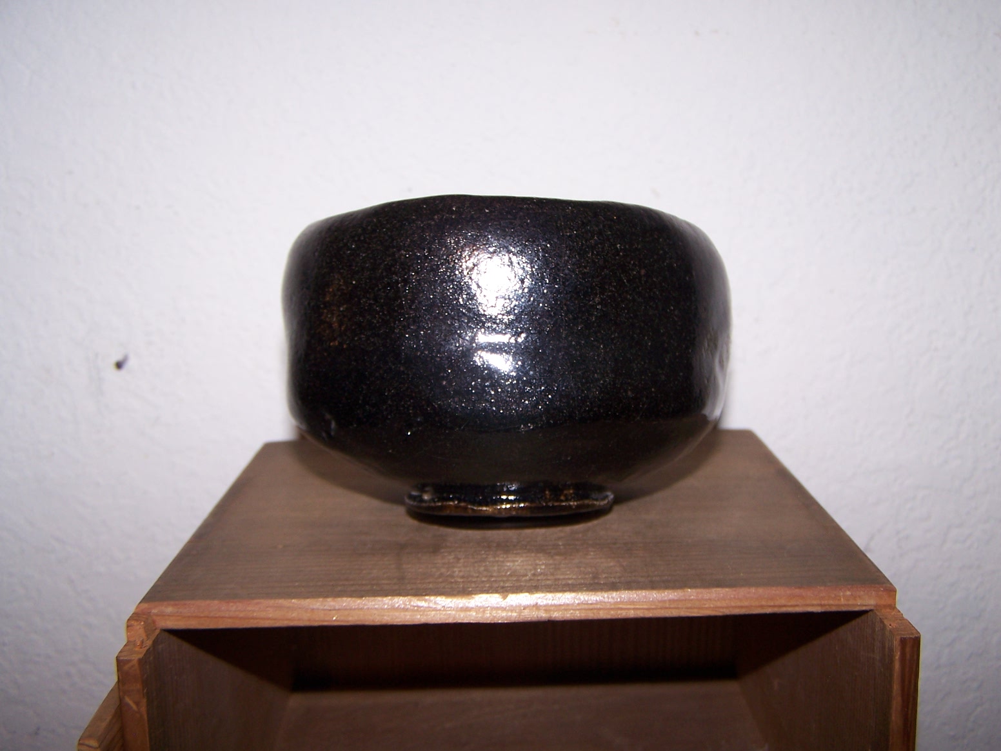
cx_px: 500
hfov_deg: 49.0
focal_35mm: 38
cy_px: 376
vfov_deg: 37.7
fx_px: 1099
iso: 80
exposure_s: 1/60
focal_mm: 6.3
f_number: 2.8
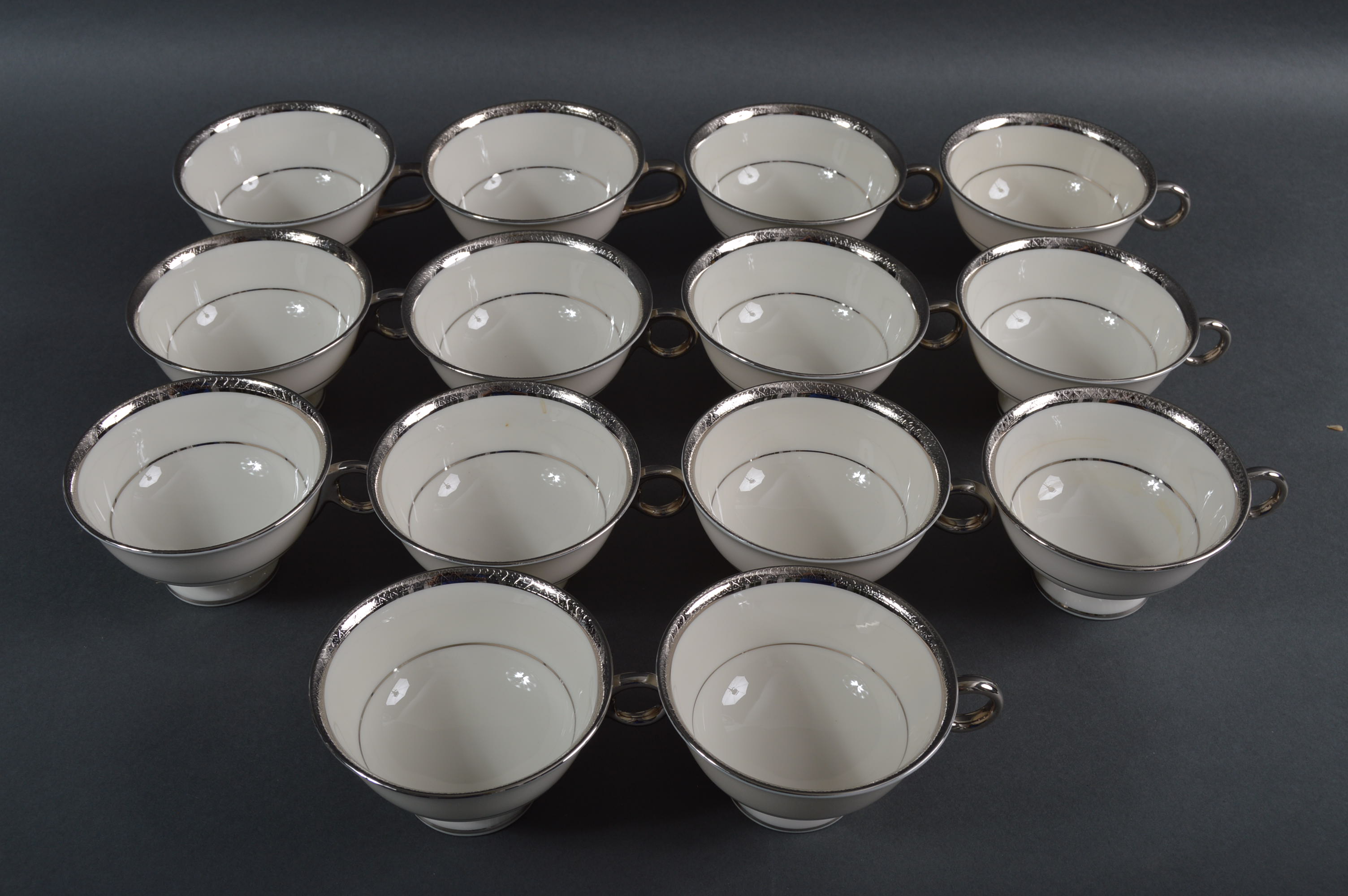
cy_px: 448
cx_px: 674
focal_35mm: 48
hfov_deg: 41.1
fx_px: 1796
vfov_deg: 28.0
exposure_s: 1/160
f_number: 9
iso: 100
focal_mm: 32
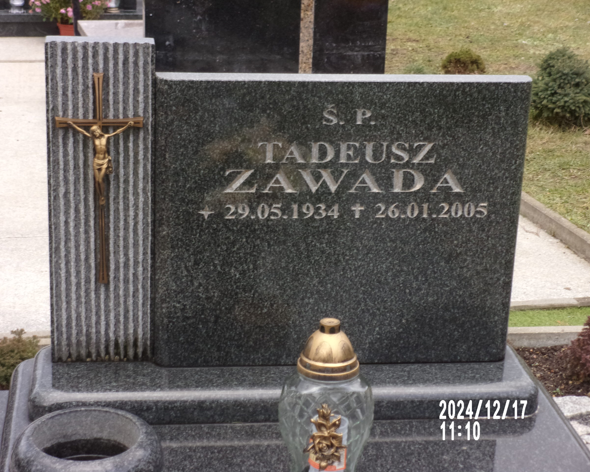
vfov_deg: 18.7
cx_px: 302
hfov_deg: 23.3
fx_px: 1432
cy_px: 235
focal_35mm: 82
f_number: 5.4
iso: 106
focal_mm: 14
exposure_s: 1/34
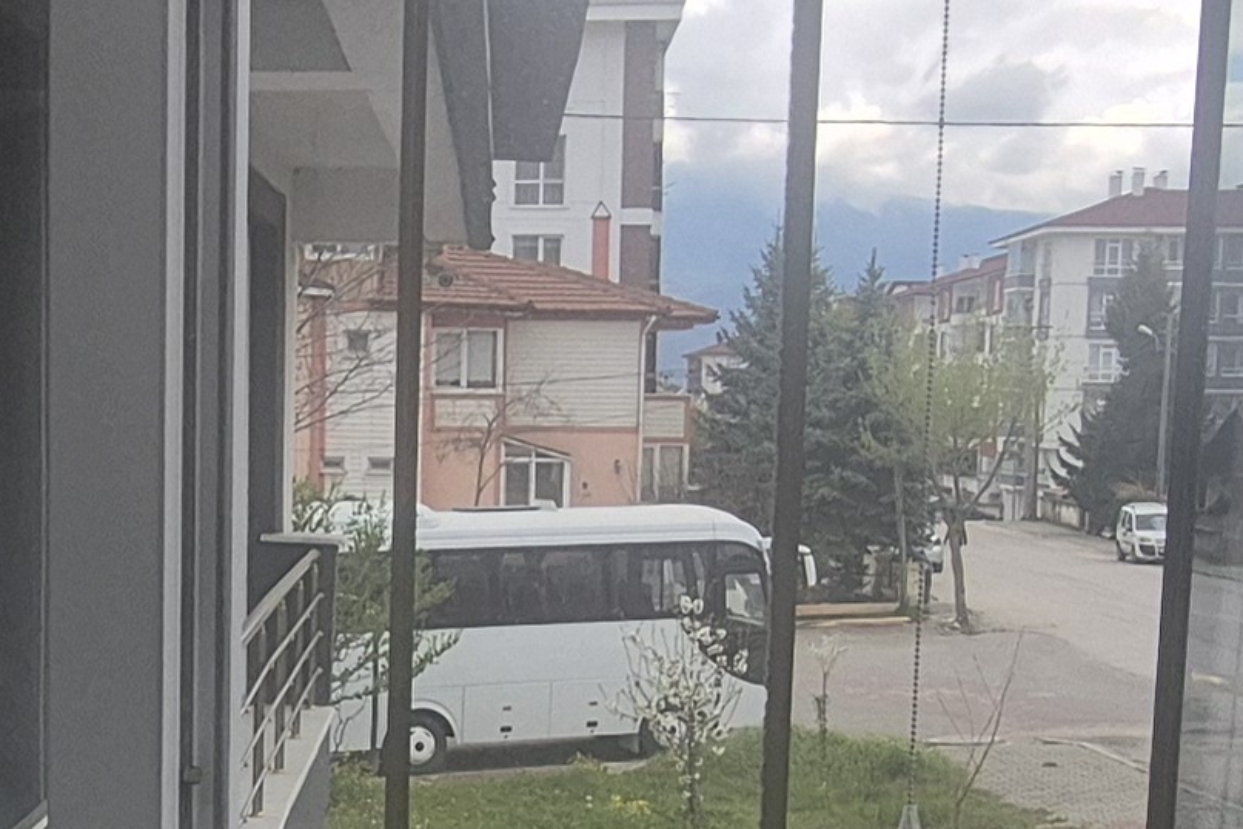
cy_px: 658
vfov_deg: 20.1
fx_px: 2313
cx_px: 260
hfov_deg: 29.4
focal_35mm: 67
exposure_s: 1/256
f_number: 2.2
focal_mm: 1.74
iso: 50
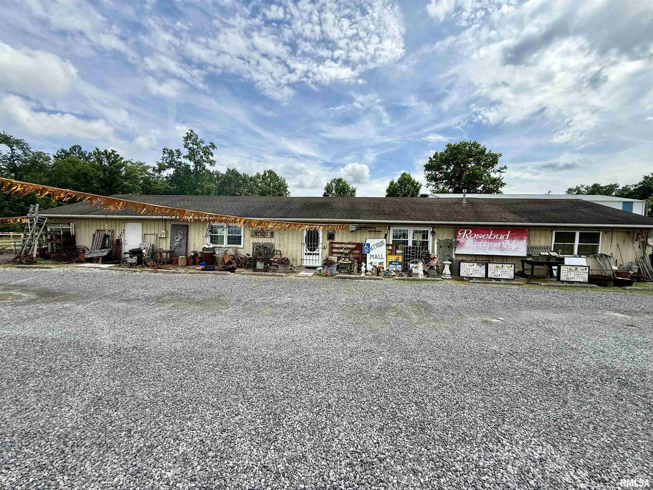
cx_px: 326
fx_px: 264
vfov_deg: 85.7
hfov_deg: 102.1
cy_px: 245
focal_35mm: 14
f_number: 2.2
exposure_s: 1/1613
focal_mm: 2.22
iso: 50
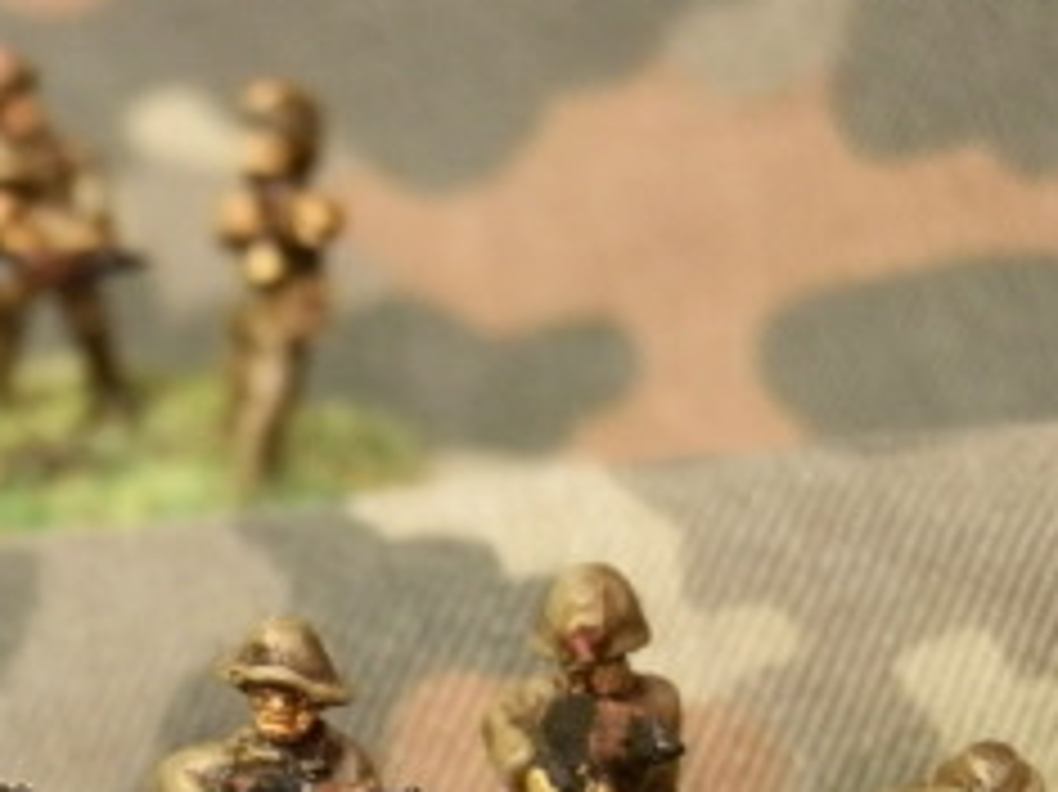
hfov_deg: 14.0
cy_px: 873
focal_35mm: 139
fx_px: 4246
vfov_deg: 10.5
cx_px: 14
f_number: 3.7
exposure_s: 1/8
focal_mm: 10.99
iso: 400
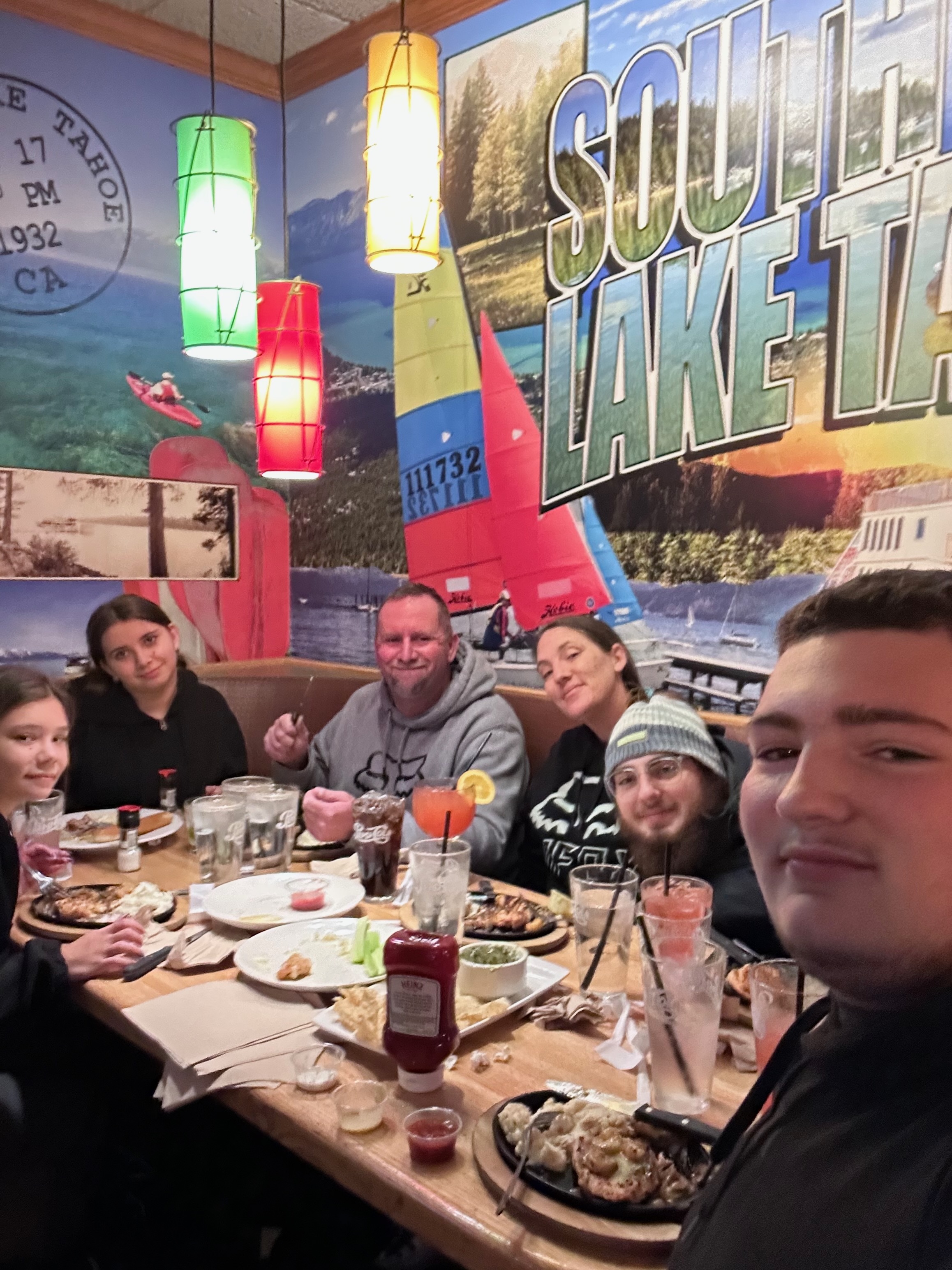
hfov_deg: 46.8
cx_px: 476
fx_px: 1100
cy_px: 635
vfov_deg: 60.0
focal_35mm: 30
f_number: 1.9
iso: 400
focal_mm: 2.69
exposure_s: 1/30
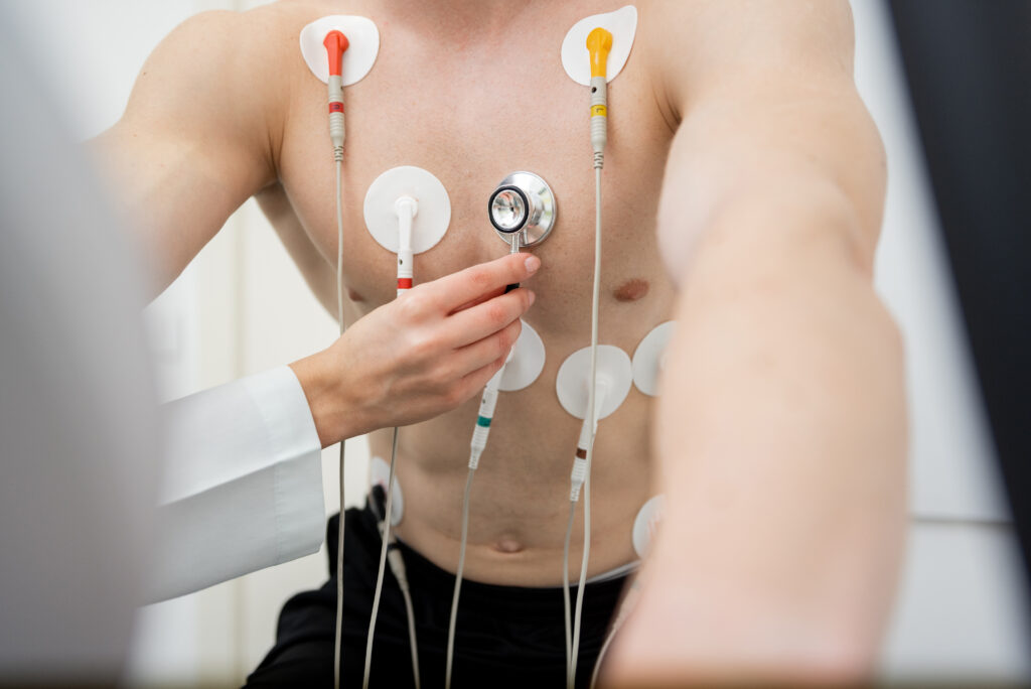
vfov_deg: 33.4
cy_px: 344
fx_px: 1146
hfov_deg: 48.4
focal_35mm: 40
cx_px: 516
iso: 500
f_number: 2.8
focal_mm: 40
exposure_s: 1/250
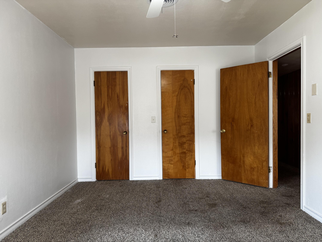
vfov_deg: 56.8
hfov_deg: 71.6
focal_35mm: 24
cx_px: 161
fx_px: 223
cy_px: 121
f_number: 1.78
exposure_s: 1/121
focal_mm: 6.76
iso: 125
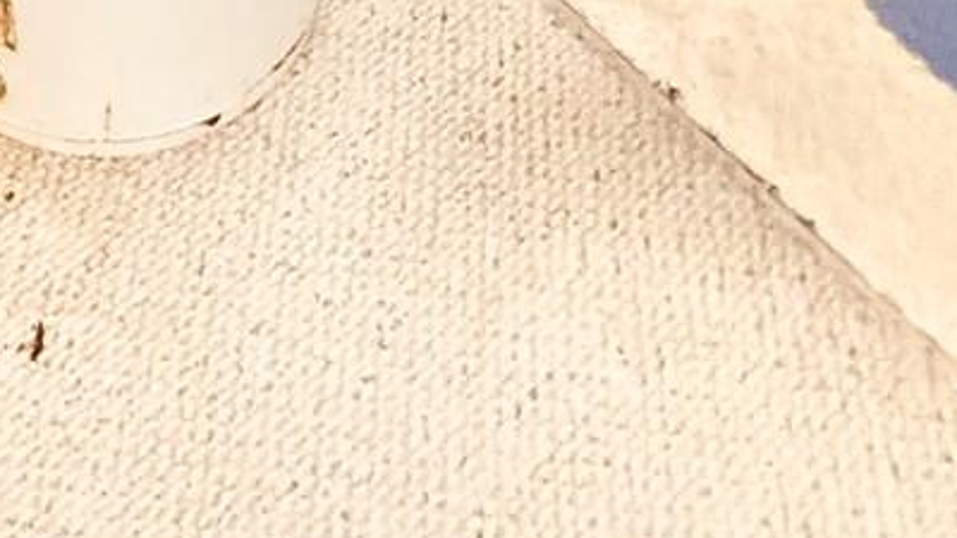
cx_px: 65
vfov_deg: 13.6
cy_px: -787
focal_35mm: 61
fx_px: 1548
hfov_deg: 32.4
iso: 1000
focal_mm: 2.22
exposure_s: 1/60
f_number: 2.2
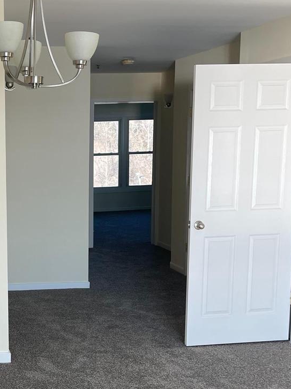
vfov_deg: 36.0
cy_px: 246
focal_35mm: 53
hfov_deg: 25.9
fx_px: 595
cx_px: -10
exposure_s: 1/213
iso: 32
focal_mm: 5.1
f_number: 1.6
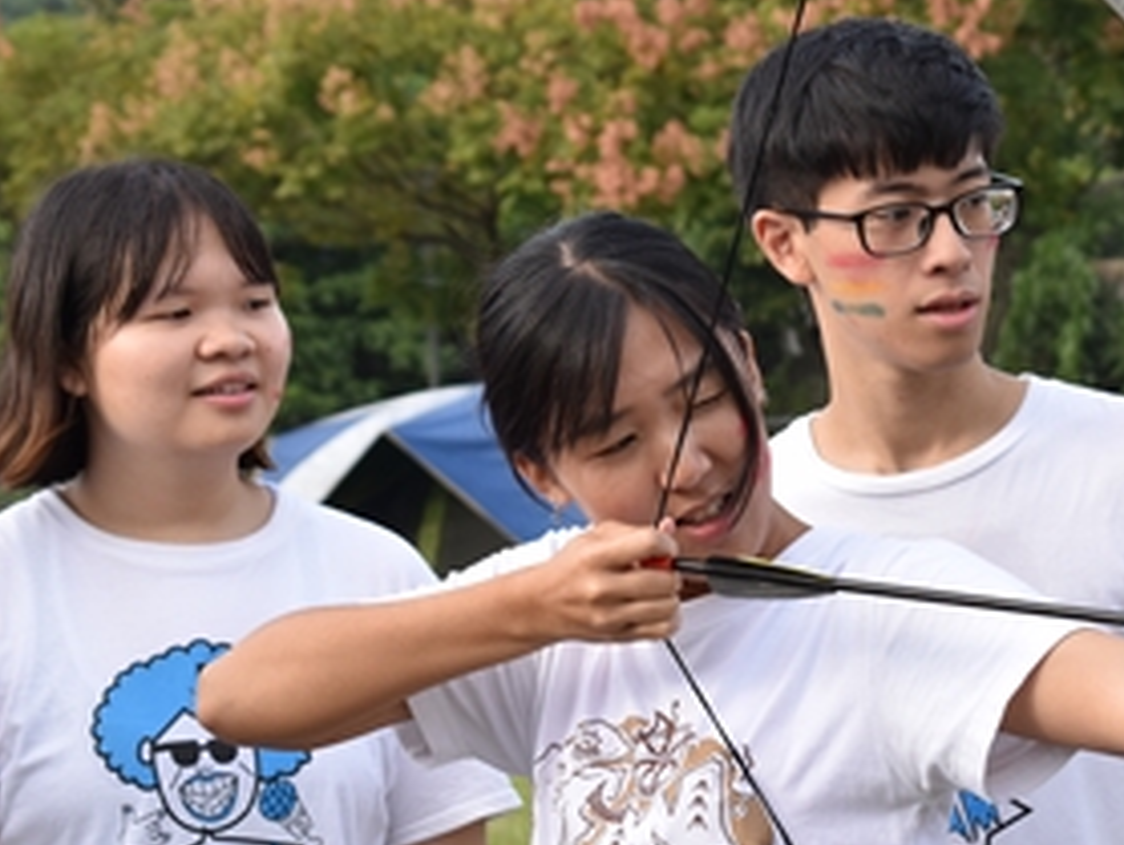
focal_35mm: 159
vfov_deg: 9.3
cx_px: 970
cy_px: 560
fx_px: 5167
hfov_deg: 12.3
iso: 200
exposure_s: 1/200
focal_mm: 52
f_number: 6.3
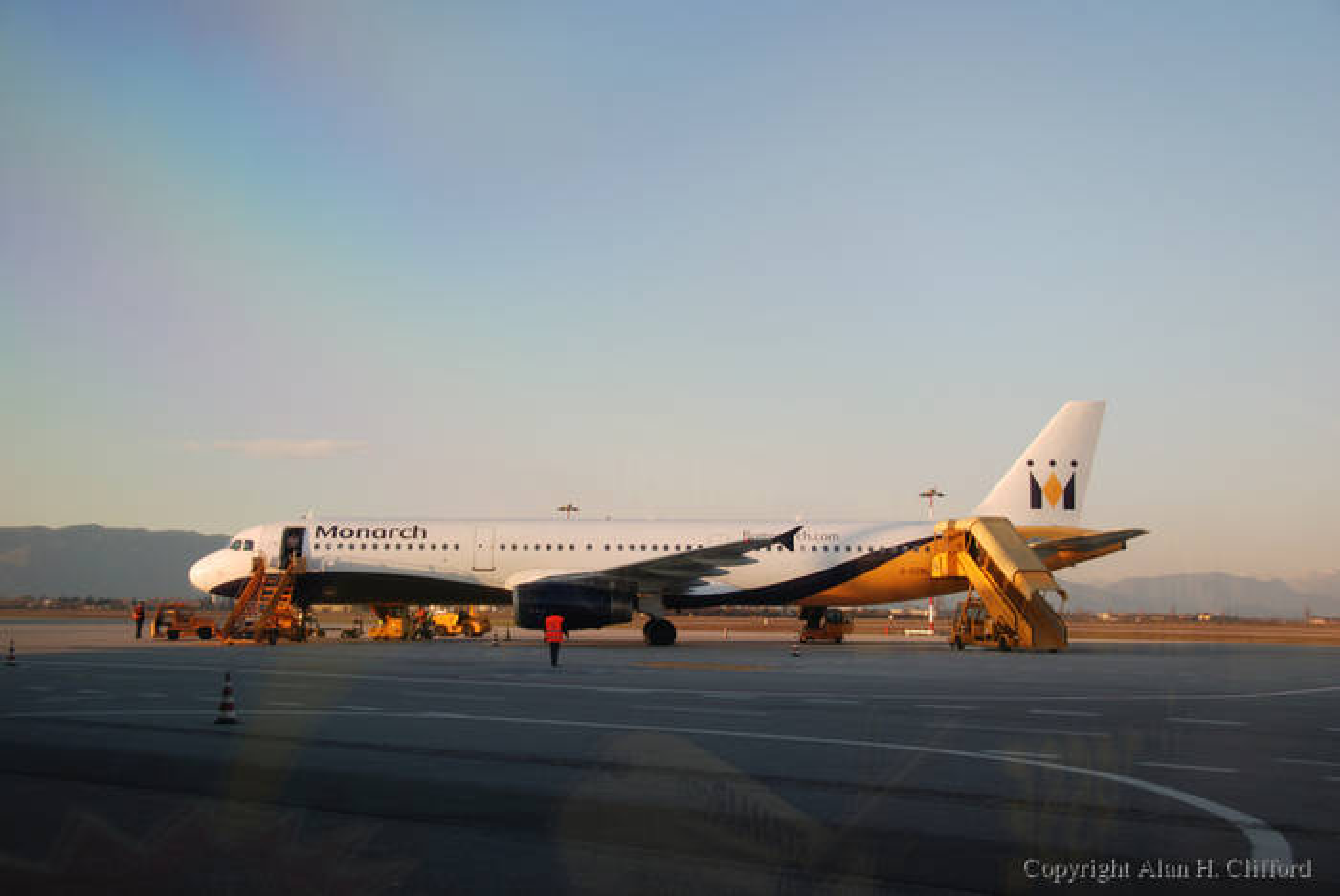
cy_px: 448
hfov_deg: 46.4
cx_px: 670
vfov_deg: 32.0
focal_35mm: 42
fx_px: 1565
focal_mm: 28
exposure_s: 1/50
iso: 100
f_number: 4
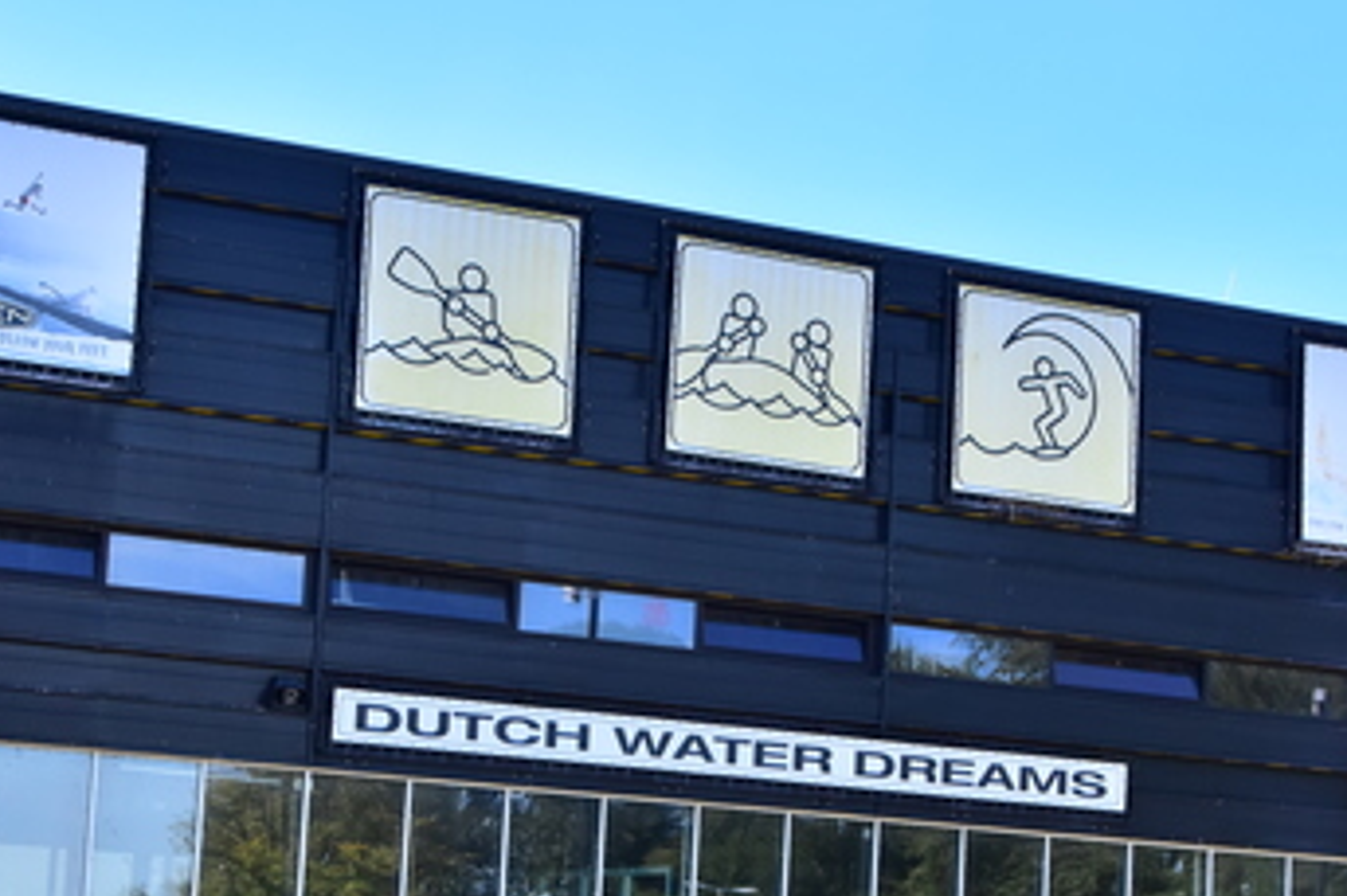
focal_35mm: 76
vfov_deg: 17.8
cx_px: 681
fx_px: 2837
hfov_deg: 26.7
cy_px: 689
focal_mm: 29
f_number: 4.5
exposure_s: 1/2000
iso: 800
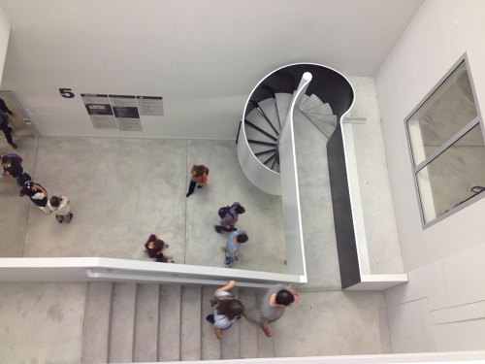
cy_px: 182
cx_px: 242
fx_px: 490
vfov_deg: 40.7
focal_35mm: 35
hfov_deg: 52.6
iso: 50
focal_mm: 4.28
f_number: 2.4
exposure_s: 1/20
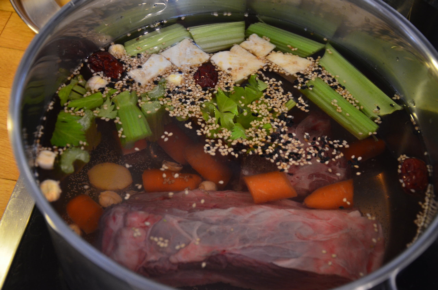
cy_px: 145
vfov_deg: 25.6
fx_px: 637
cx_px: 219
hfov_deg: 37.9
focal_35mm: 52
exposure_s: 1/50
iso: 1600
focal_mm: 35
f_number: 4.5
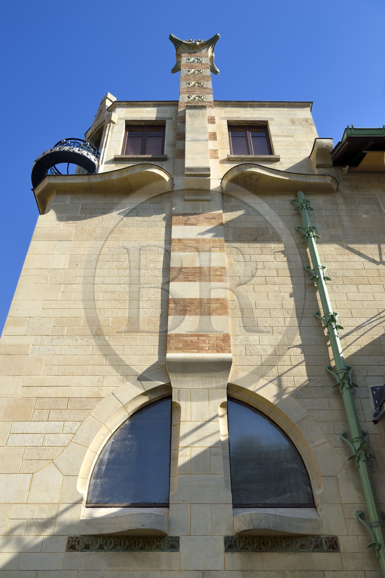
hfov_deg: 41.1
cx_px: 192
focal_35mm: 32
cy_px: 289
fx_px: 514
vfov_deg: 58.7
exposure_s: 1/250
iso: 200
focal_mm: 32
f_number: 11
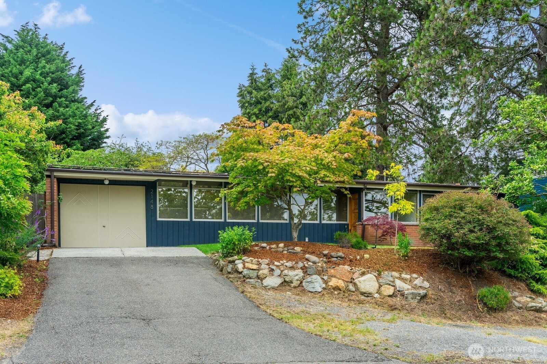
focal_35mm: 36
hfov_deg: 53.1
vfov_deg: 36.9
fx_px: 547
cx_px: 274
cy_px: 182
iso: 200
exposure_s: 1/100
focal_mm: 36
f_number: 8
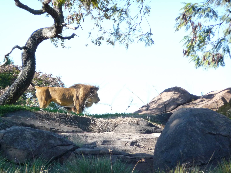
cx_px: 116
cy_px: 86
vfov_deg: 5.8
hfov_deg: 7.7
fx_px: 1708
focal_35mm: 256
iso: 400
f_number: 4.9
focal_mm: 44
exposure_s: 1/500
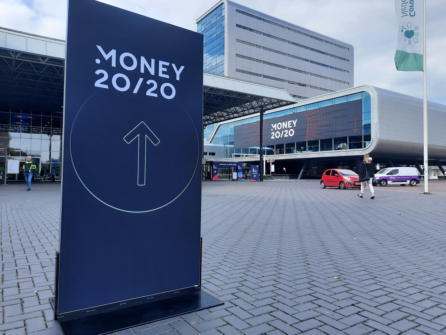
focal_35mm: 25
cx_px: 223
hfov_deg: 69.4
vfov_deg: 54.9
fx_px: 322
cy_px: 168
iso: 20
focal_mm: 4.6
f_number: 2
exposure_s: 1/290
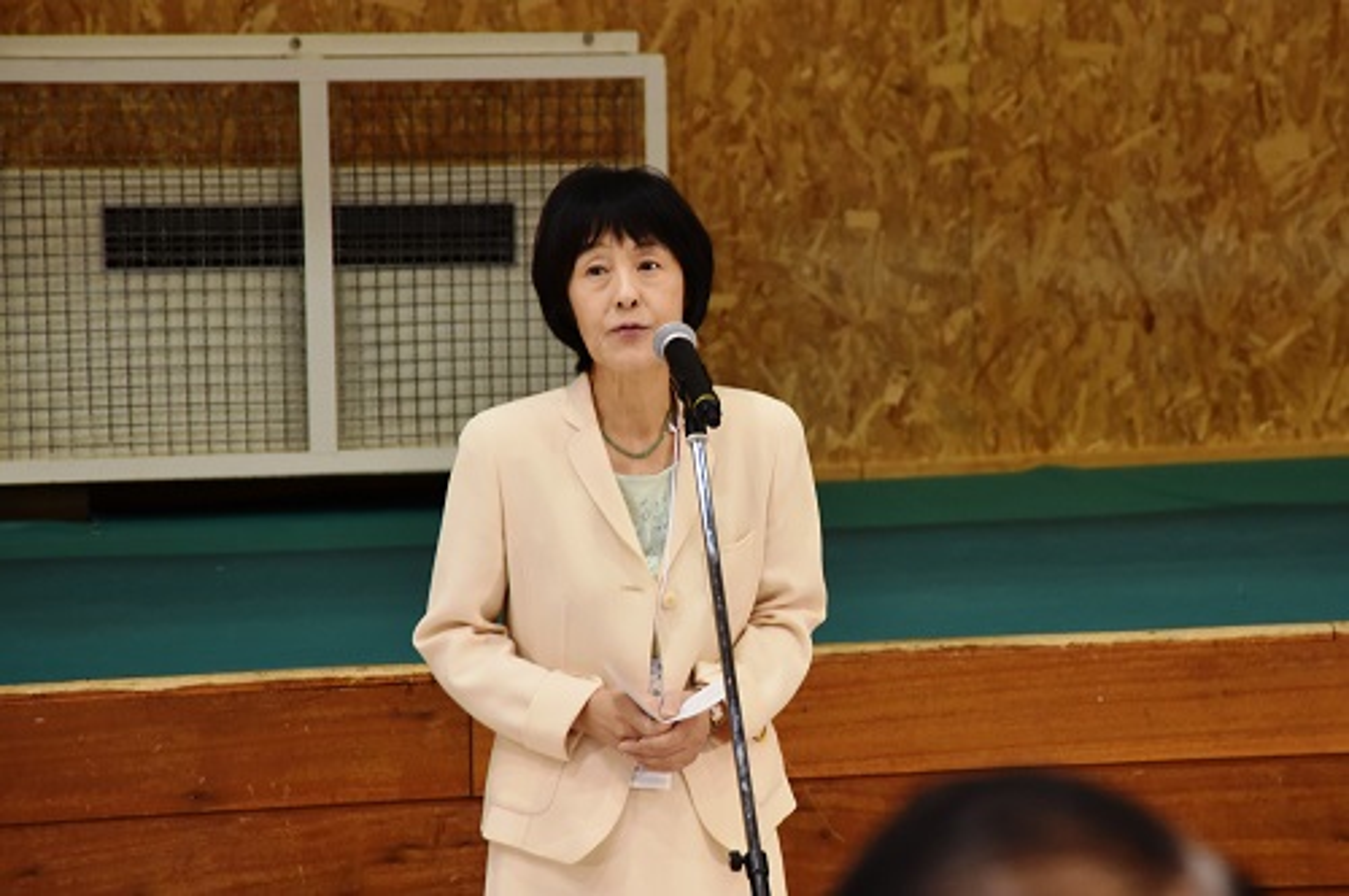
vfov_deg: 11.4
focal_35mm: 120
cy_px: 448
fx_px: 4491
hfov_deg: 17.1
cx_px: 674
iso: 1600
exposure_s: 1/125
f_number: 5.6
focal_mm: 120
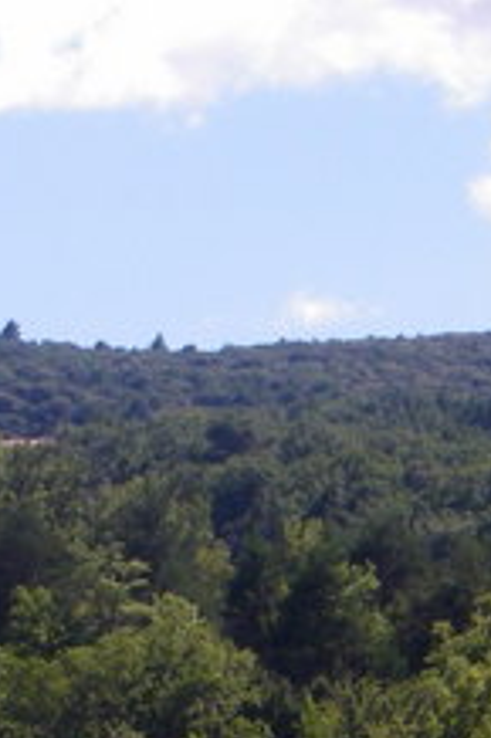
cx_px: 220
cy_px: 995
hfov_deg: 2.4
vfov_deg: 3.6
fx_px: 11576
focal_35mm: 565
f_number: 5.4
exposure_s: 1/320
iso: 64
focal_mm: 26.2
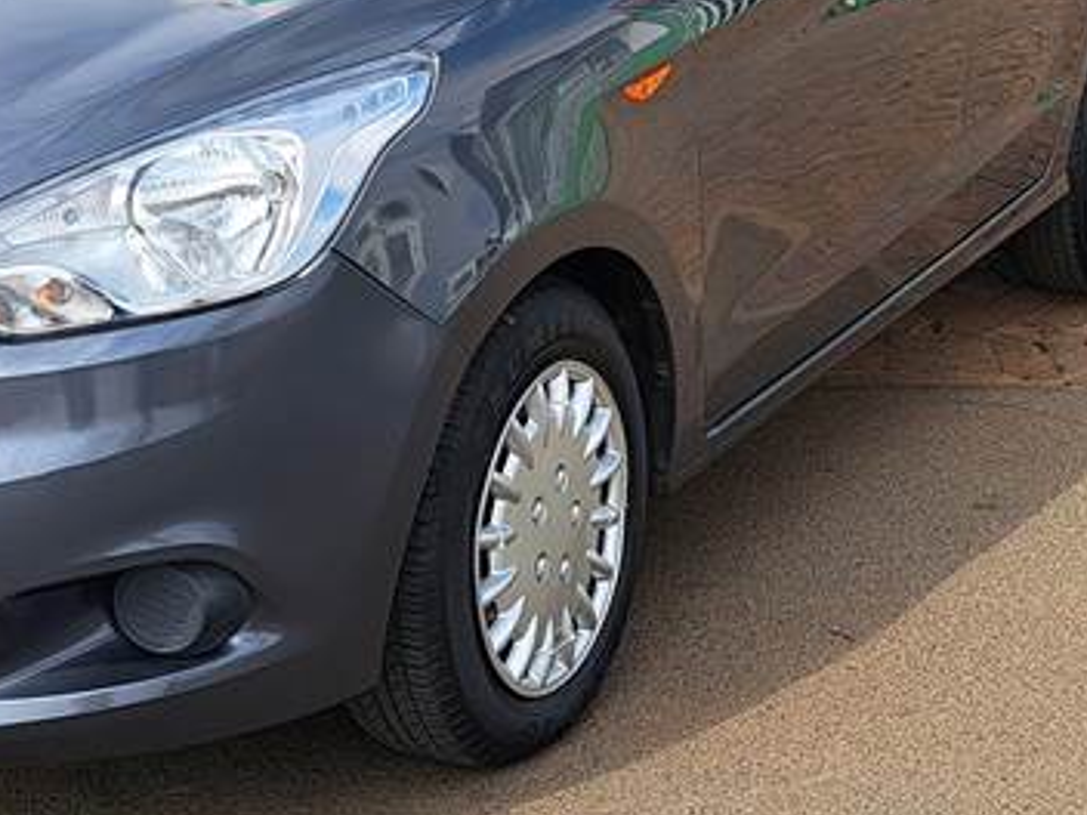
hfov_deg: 24.1
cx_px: 417
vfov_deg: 17.7
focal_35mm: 81
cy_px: -29
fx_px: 2544
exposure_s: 1/1007
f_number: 1.8
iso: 50
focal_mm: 5.23
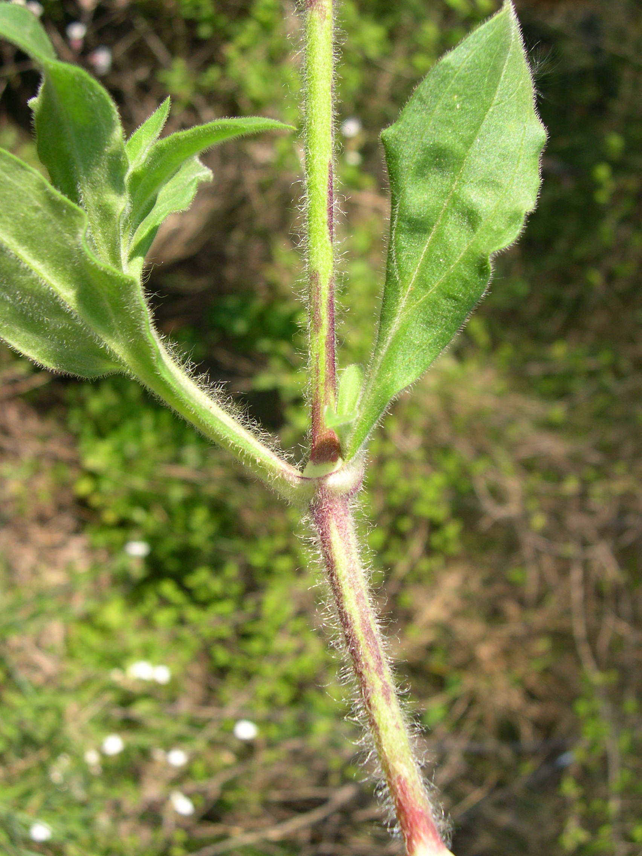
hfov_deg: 37.7
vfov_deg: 49.0
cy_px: 428
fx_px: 940
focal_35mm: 38
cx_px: 321
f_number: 7.6
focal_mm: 8
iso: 100
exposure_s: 1/95
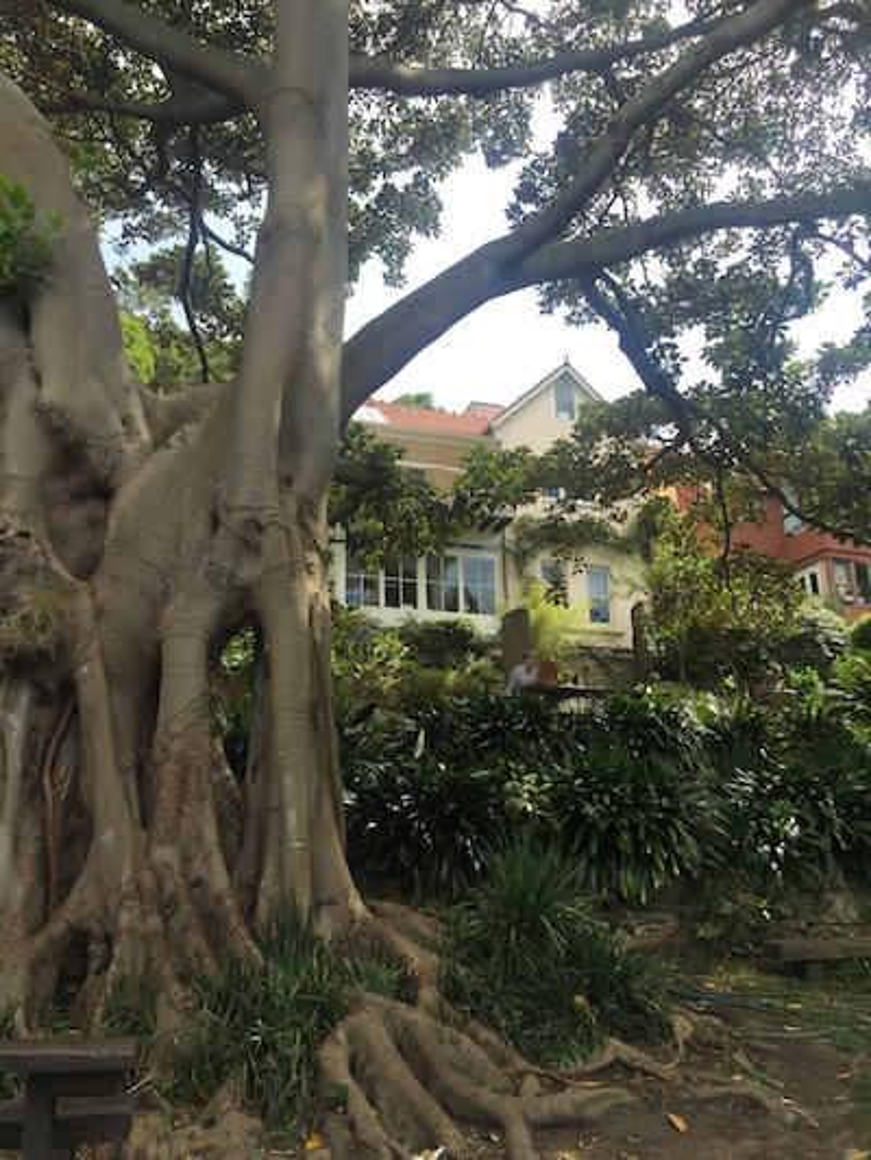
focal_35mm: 29
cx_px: 436
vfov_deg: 61.6
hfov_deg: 48.2
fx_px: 973
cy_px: 580
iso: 32
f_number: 2.2
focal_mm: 4.15
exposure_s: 1/628
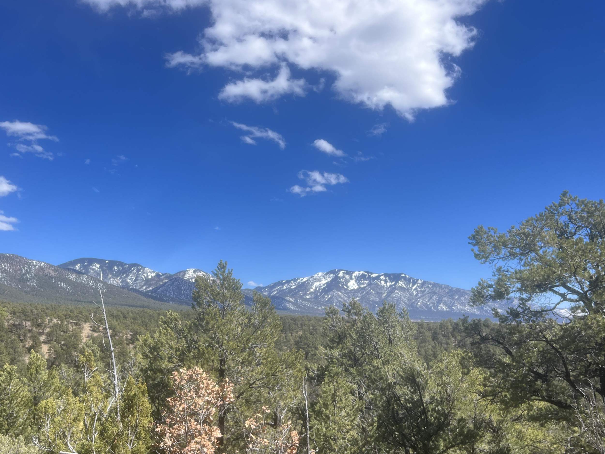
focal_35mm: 32
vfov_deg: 44.1
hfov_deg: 56.7
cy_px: 259
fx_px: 559
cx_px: 267
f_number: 1.5
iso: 50
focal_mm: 5.7
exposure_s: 1/1377
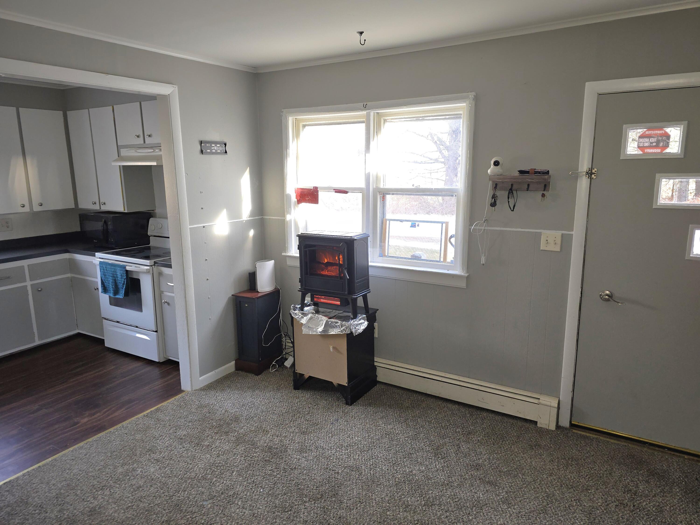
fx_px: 465
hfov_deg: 73.9
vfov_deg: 58.9
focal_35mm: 23
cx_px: 350
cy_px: 262
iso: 100
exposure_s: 1/60.2
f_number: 1.7
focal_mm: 6.3
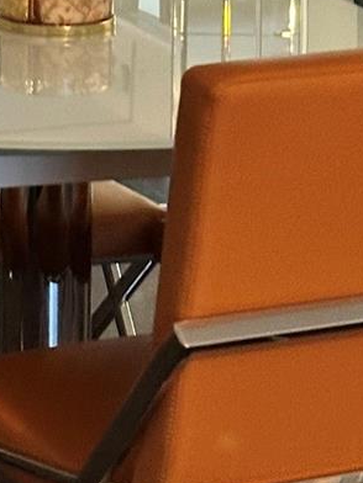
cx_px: -75
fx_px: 2629
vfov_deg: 10.3
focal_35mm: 188
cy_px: -152
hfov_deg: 7.8
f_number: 1.78
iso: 250
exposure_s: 1/60
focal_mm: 6.86
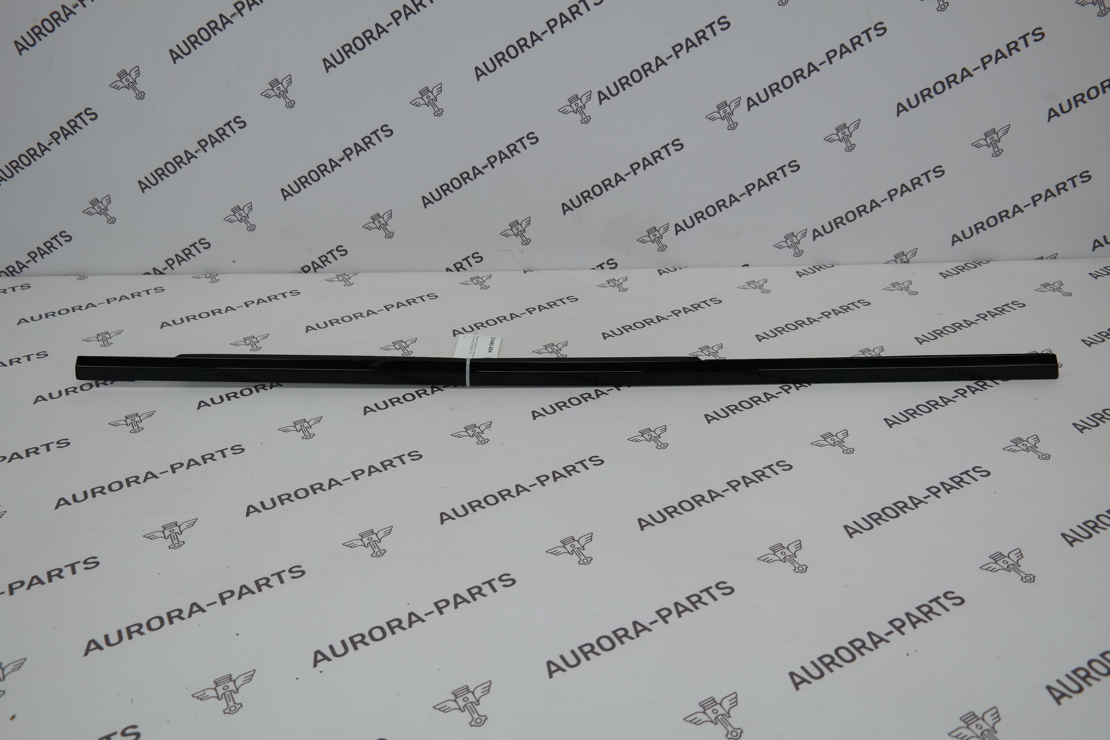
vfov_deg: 45.0
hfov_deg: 63.7
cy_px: 370
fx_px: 894
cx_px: 555
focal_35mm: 29
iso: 100
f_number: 4
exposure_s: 1/80
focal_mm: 19
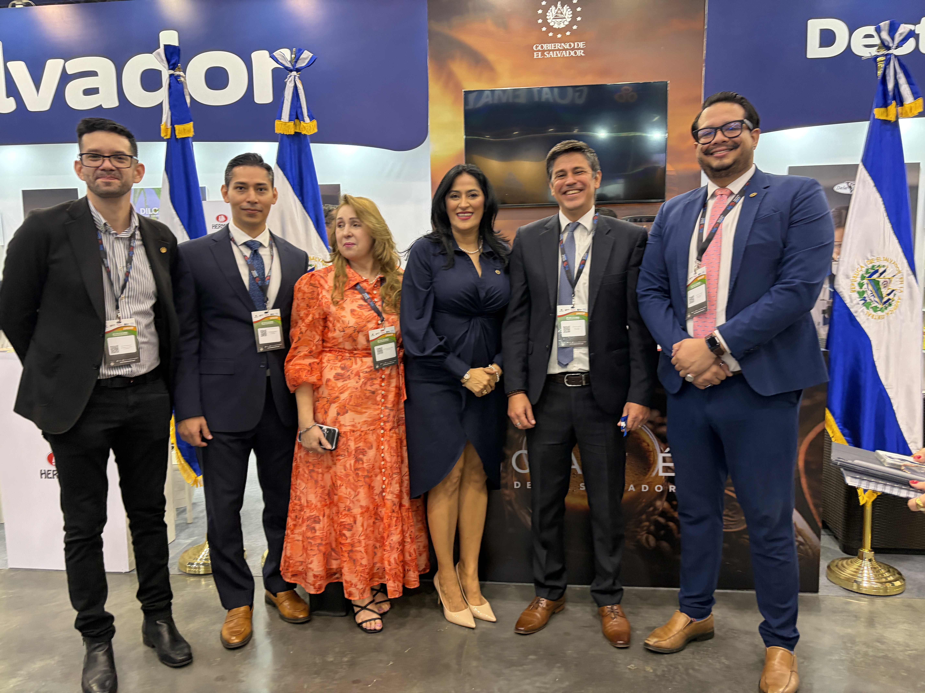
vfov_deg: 53.1
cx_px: 462
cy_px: 346
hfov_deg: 67.3
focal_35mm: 26
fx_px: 695
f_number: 1.6
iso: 200
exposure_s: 1/60
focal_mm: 5.96
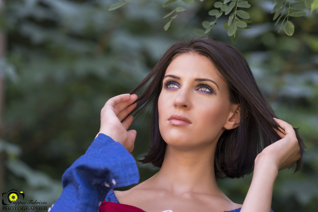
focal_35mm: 200
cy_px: 106
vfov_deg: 6.9
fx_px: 1767
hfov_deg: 10.3
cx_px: 159
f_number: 4
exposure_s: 1/200
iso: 320
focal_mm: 200
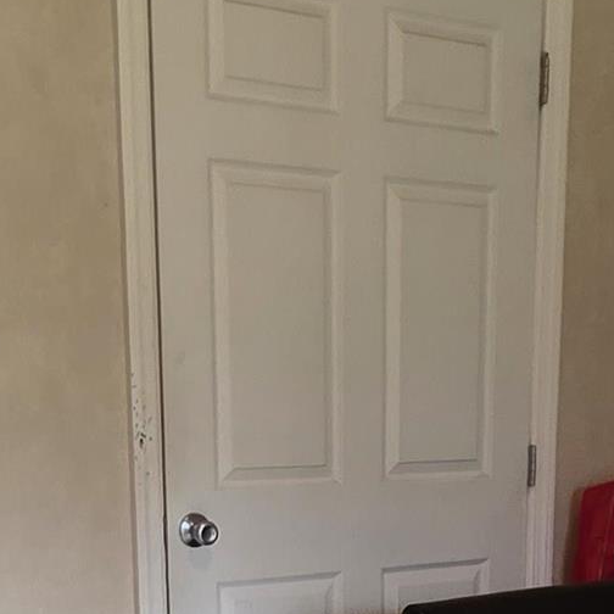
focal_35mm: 70
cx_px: 448
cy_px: 744
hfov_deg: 24.4
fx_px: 1405
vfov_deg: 22.6
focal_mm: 2.2
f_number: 1.9
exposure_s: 1/120
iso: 200
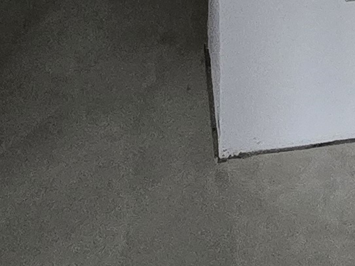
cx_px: 304
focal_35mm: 96
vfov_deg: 10.6
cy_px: -537
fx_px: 984
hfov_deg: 20.1
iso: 1250
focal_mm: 2.2
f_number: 2.2
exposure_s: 1/50
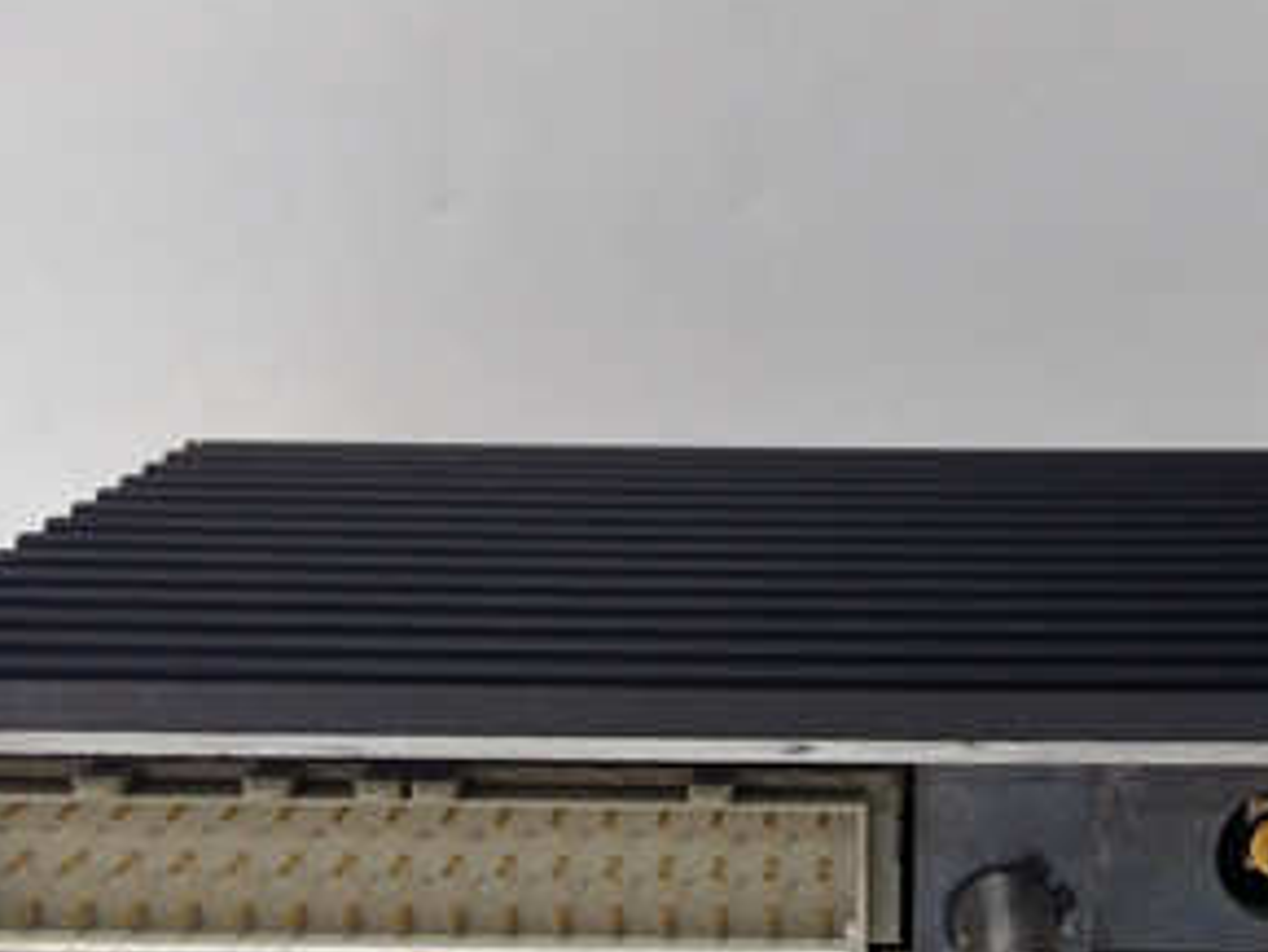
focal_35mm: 56
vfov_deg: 25.6
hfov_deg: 33.8
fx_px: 2052
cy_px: 790
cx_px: 921
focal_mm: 3.79
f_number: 2
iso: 231
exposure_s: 1/33
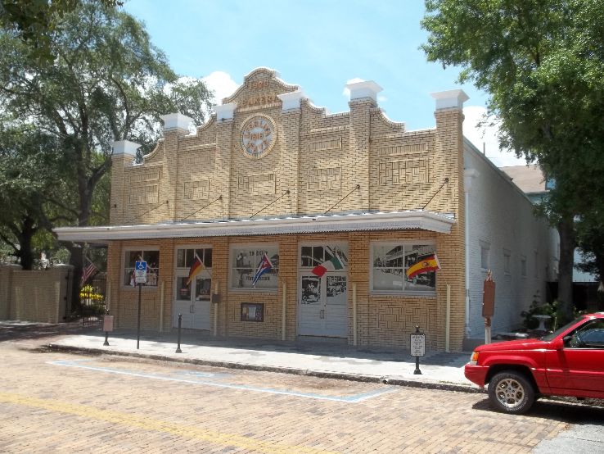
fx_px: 576
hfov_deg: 55.3
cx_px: 302
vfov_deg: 43.0
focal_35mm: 33
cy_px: 227
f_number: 8
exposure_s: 1/100
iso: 64
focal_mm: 5.9
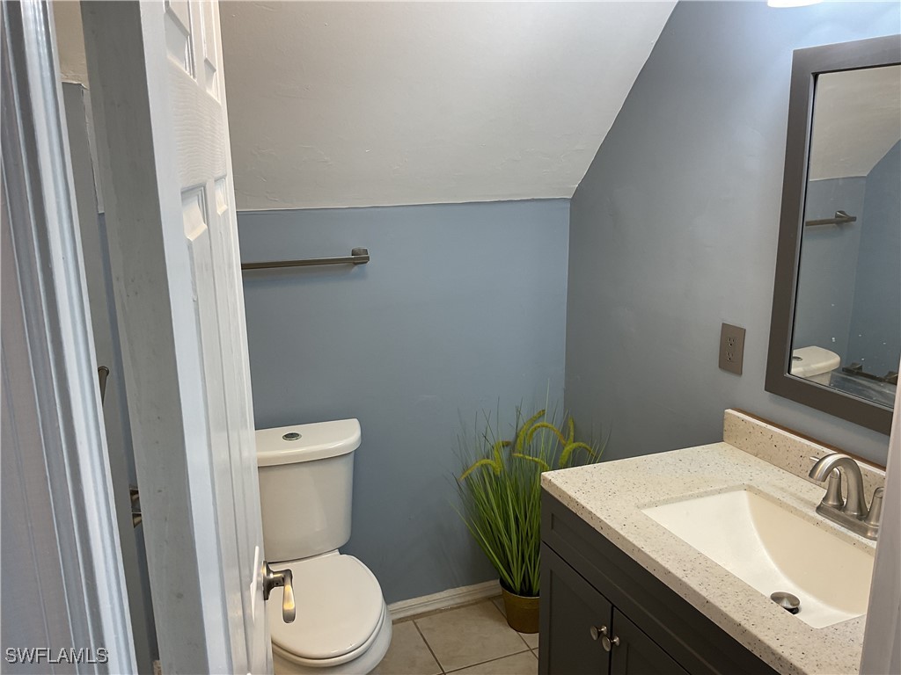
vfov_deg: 48.2
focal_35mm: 29
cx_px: 450
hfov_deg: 61.7
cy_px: 338
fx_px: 755
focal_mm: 3
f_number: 1.8
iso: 40
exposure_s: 1/60
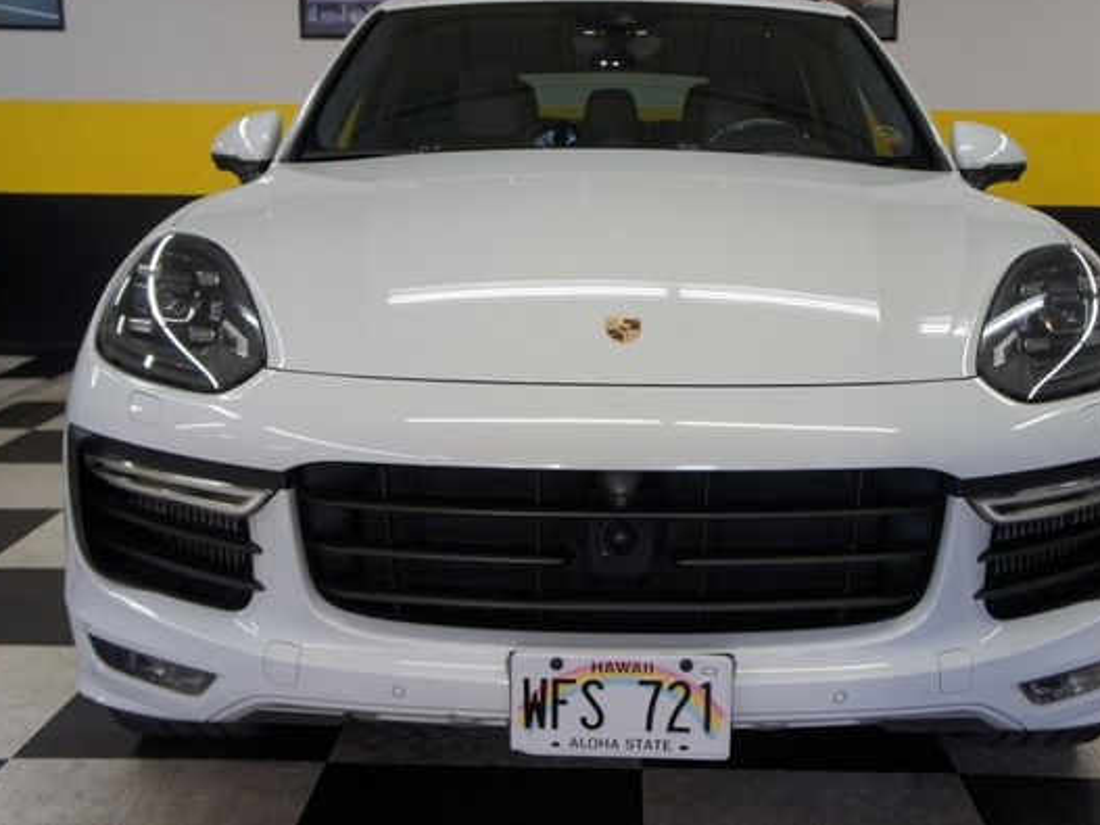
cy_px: 382
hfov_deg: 44.7
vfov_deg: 34.3
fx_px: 1334
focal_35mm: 42
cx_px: 609
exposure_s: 1/50
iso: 200
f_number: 4.5
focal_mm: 24
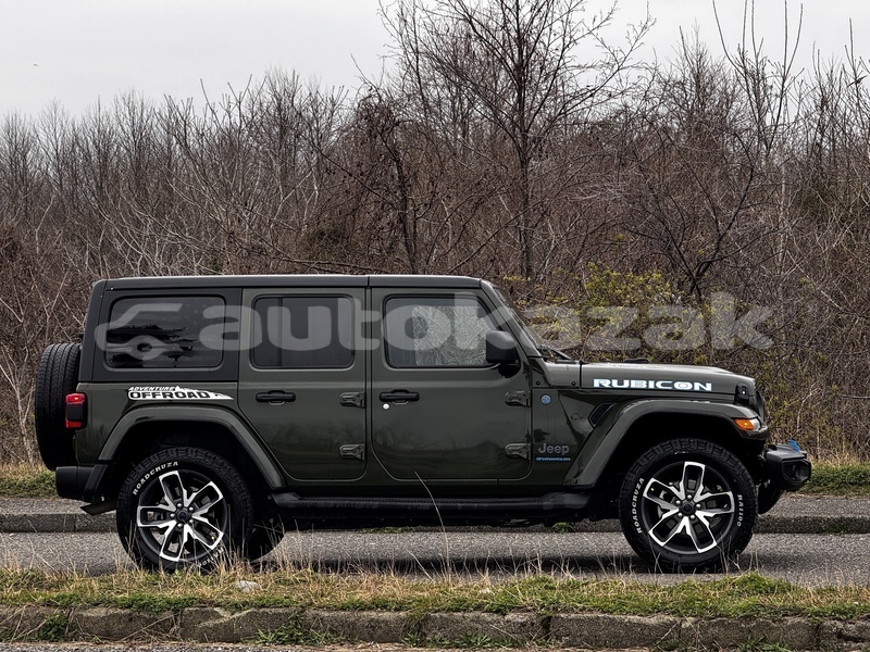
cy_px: 326
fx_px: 3016
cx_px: 435
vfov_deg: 12.3
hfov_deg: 16.4
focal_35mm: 120
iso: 50
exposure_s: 1/155
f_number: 2.8
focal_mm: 15.66
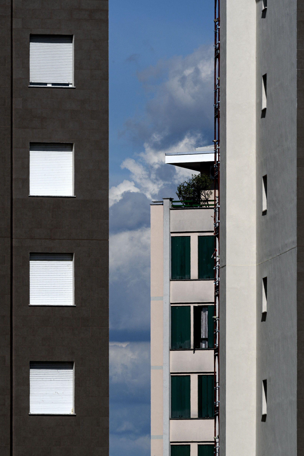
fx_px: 4571
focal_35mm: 361
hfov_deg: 3.8
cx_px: 152
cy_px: 228
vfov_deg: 5.7
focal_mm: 240
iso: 200
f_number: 14
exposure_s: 1/1000
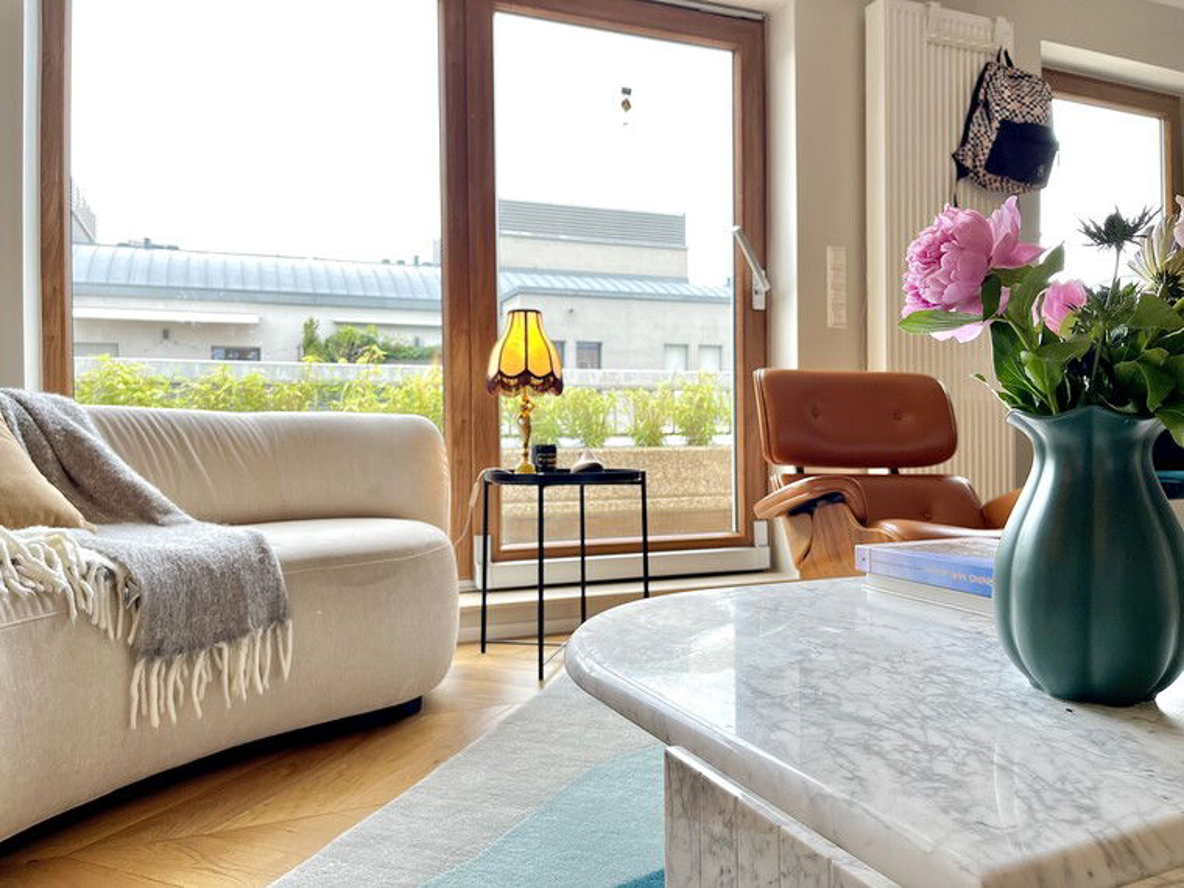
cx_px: 592
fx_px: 889
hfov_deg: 67.3
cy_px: 444
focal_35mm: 26
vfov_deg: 53.1
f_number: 1.6
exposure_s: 1/100
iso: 100
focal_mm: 5.1
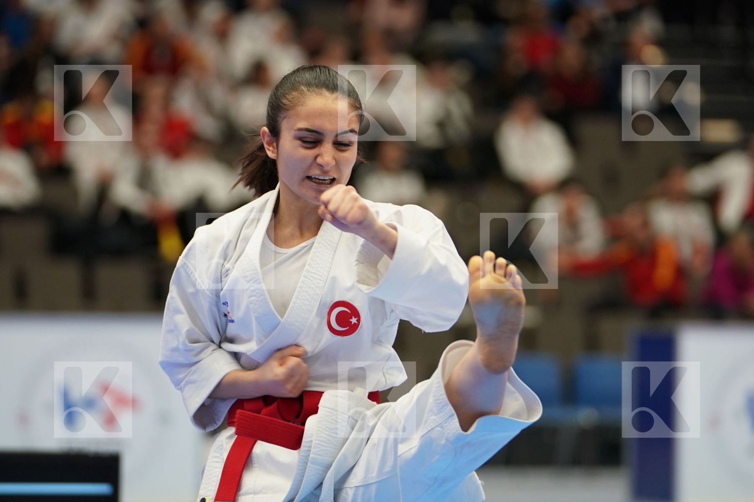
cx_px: 377
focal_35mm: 222
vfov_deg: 6.2
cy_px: 251
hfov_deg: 9.3
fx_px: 4649
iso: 1250
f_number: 2.8
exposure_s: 1/500
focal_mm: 148
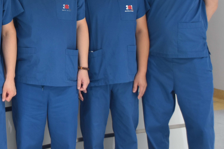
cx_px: 2
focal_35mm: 103
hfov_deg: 19.3
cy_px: -4
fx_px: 641
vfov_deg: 13.1
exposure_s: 1/30
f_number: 4.2
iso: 450
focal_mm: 32
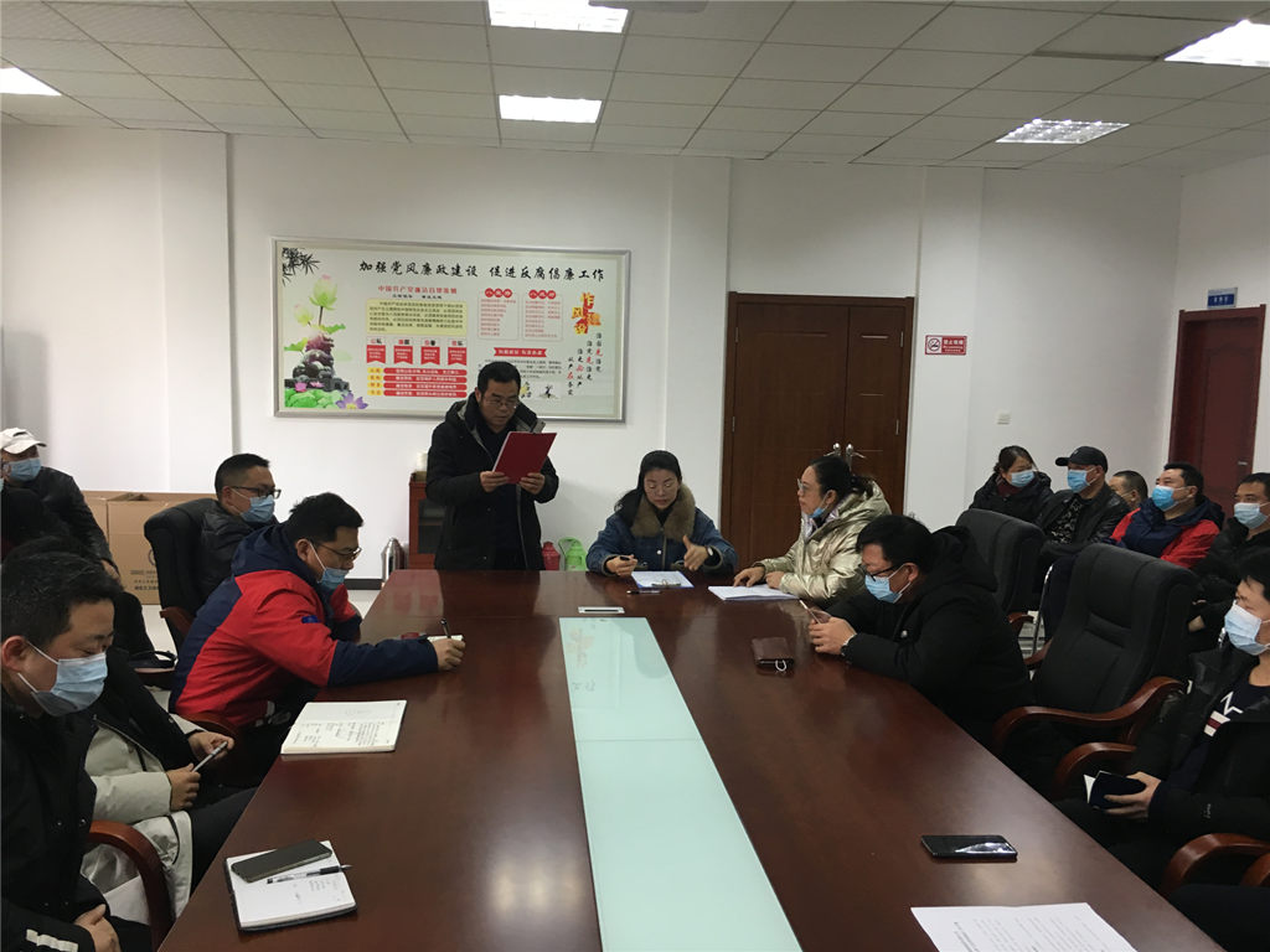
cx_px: 635
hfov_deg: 61.7
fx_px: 1064
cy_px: 476
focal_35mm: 29
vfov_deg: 48.2
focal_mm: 4.15
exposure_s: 1/33
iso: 100
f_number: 2.2
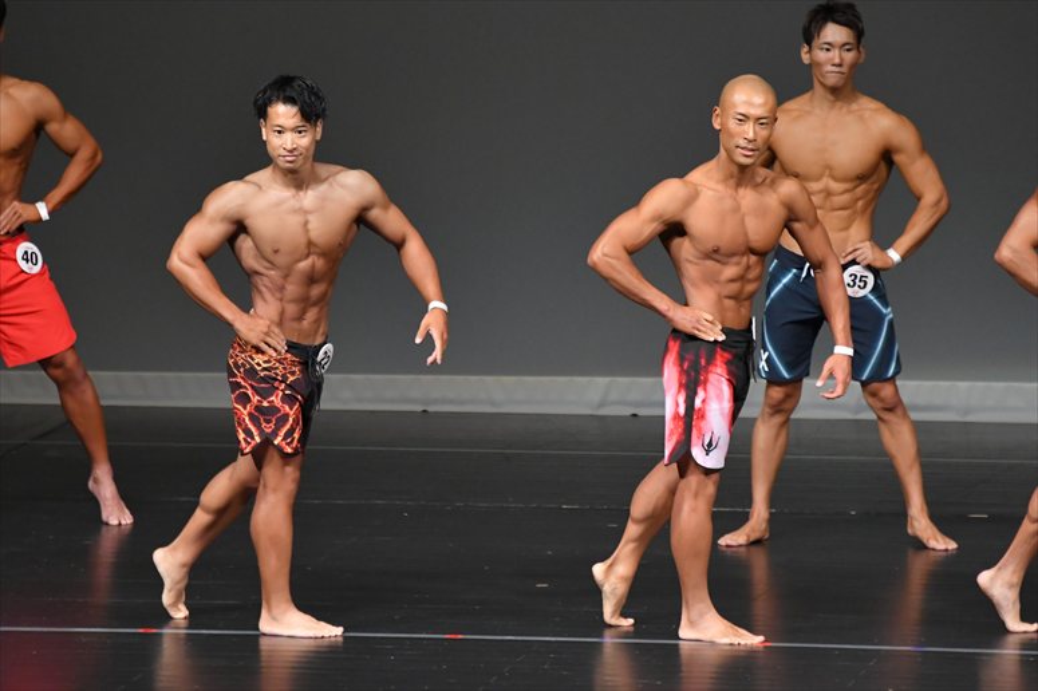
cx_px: 519
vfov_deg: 4.0
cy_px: 346
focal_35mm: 345
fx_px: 9943
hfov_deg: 6.0
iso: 4000
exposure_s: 1/400
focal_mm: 230
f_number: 5.6
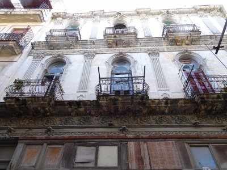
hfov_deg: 71.6
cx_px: 114
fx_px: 157
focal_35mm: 24
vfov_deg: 56.8
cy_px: 85
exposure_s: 1/60
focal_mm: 4.1
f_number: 3.5
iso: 80
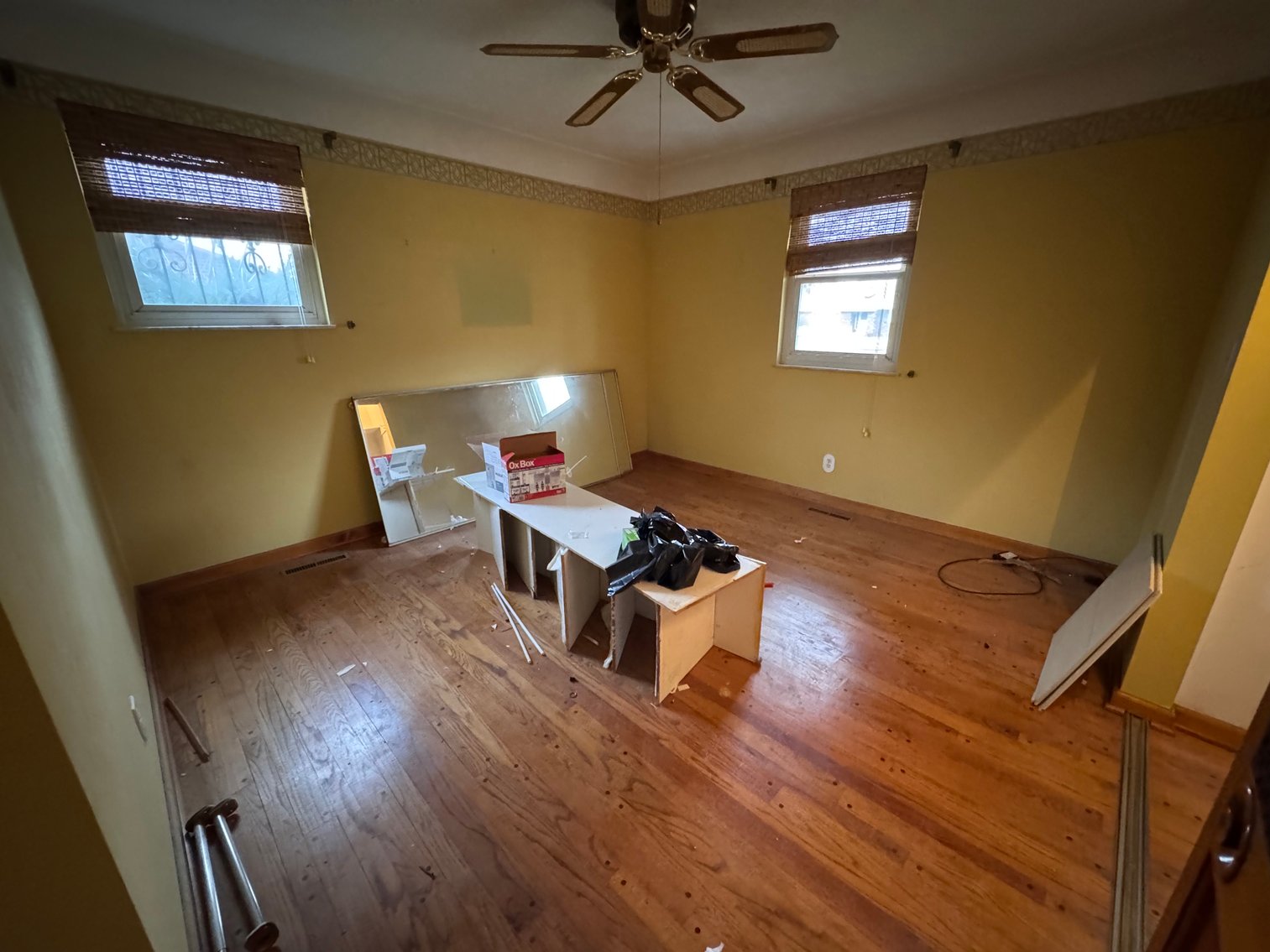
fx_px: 514
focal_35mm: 14
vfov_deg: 85.7
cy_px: 476
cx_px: 635
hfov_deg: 102.1
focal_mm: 2.22
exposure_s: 1/40
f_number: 2.2
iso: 1250
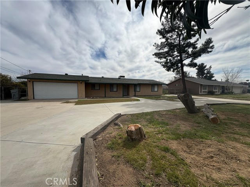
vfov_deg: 85.7
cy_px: 94
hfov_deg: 102.1
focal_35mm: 14
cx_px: 125
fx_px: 101
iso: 50
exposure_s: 1/4132
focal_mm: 2.22
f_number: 2.2
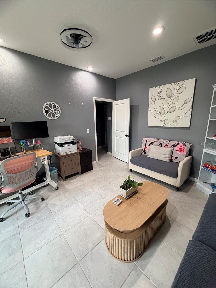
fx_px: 116
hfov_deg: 85.7
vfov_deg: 102.1
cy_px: 144
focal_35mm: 14
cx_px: 108
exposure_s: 1/83
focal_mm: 2.22
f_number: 2.2
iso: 320
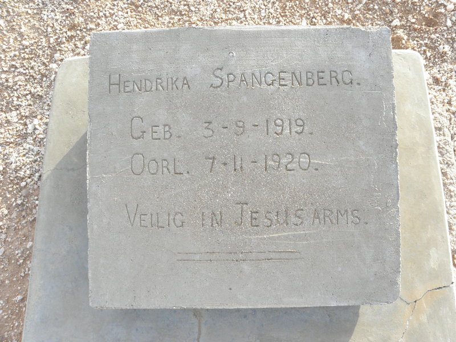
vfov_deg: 53.1
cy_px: 171
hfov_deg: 67.3
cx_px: 228
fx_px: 343
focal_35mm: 26
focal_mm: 4.6
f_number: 6.3
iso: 200
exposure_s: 1/100
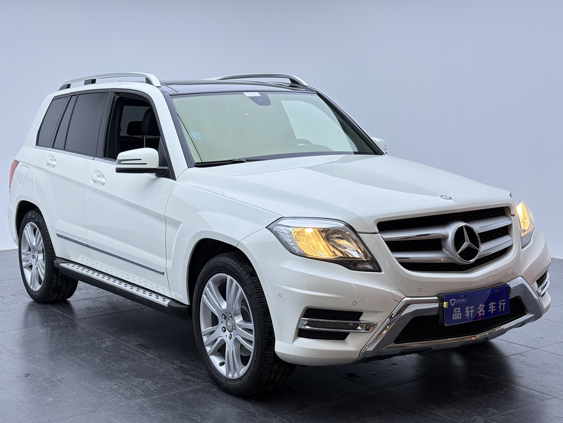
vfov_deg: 27.5
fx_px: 862
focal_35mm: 53
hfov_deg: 36.2
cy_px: 209
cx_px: 282
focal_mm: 5.96
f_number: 1.6
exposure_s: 1/154
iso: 64
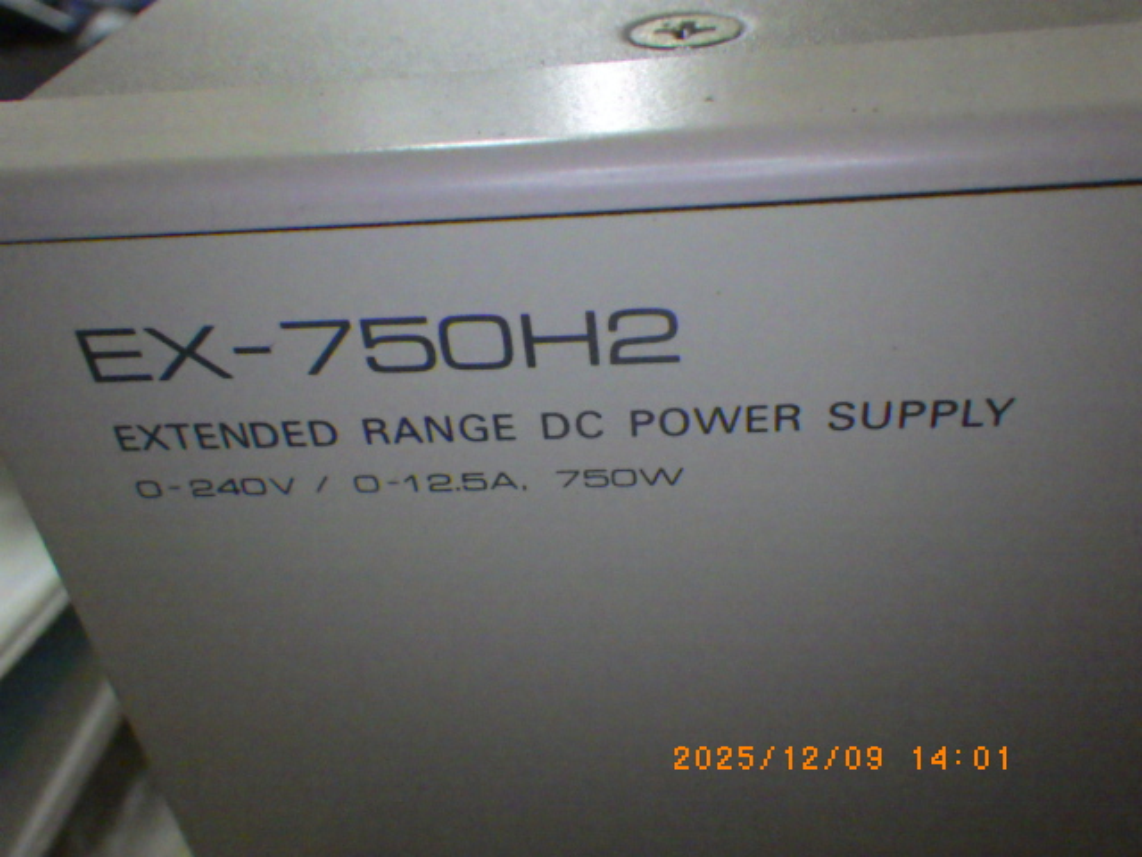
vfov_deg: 41.8
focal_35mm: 34
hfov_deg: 54.0
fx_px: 1122
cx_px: 571
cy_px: 428
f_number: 3.8
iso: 1600
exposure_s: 1/30
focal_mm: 6.1
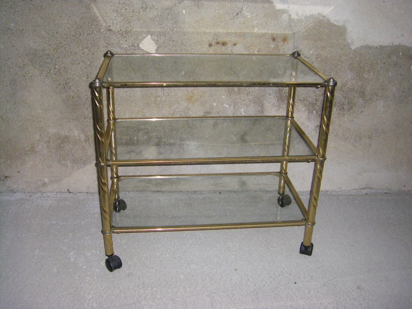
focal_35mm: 38
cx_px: 206
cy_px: 154
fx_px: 452
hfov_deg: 49.0
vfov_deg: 37.7
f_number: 3.5
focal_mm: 6.3
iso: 800
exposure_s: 1/50
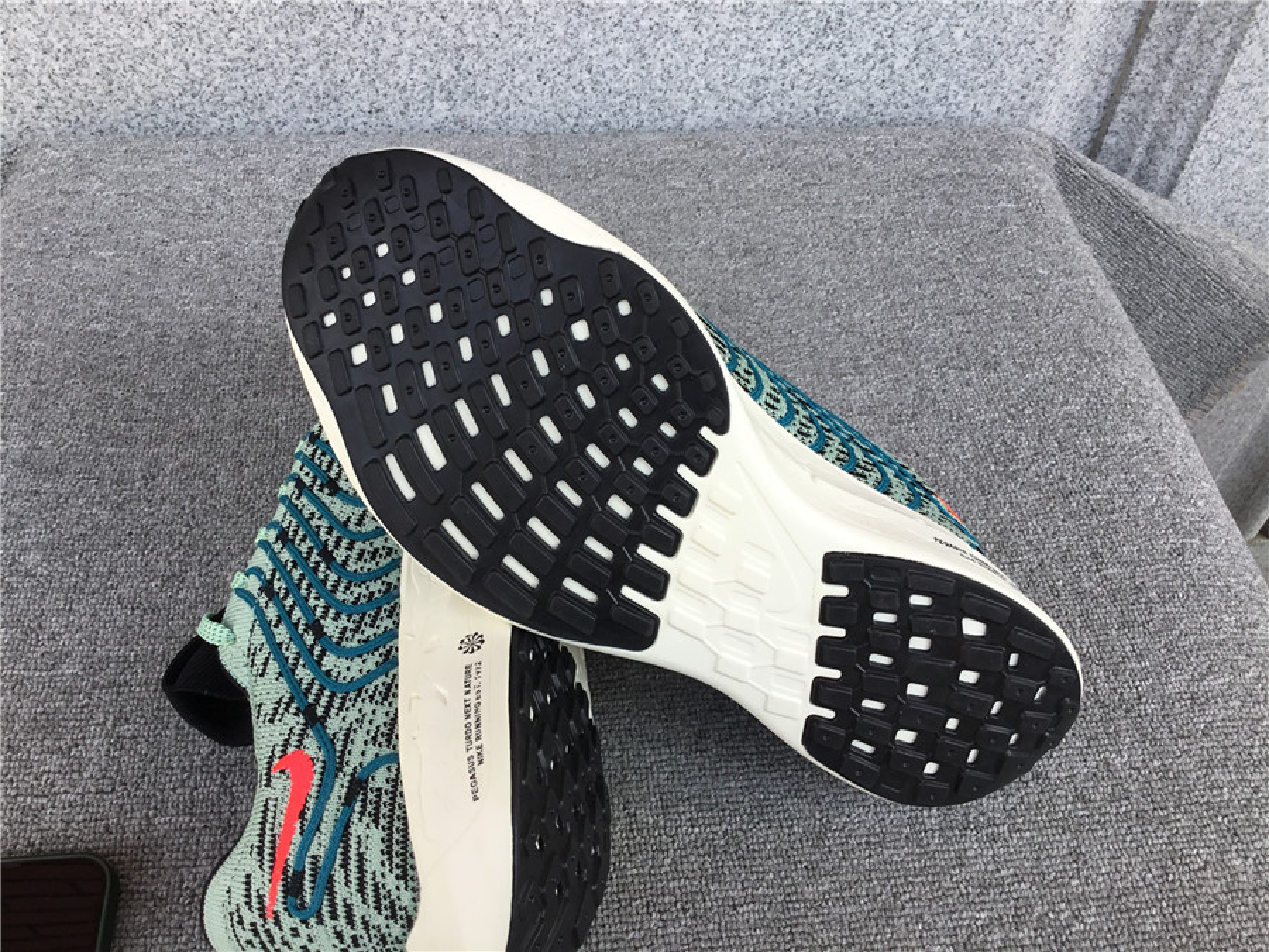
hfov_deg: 58.4
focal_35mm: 31
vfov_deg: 45.4
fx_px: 1136
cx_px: 634
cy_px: 476
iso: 25
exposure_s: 1/317
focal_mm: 3.3
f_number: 2.4
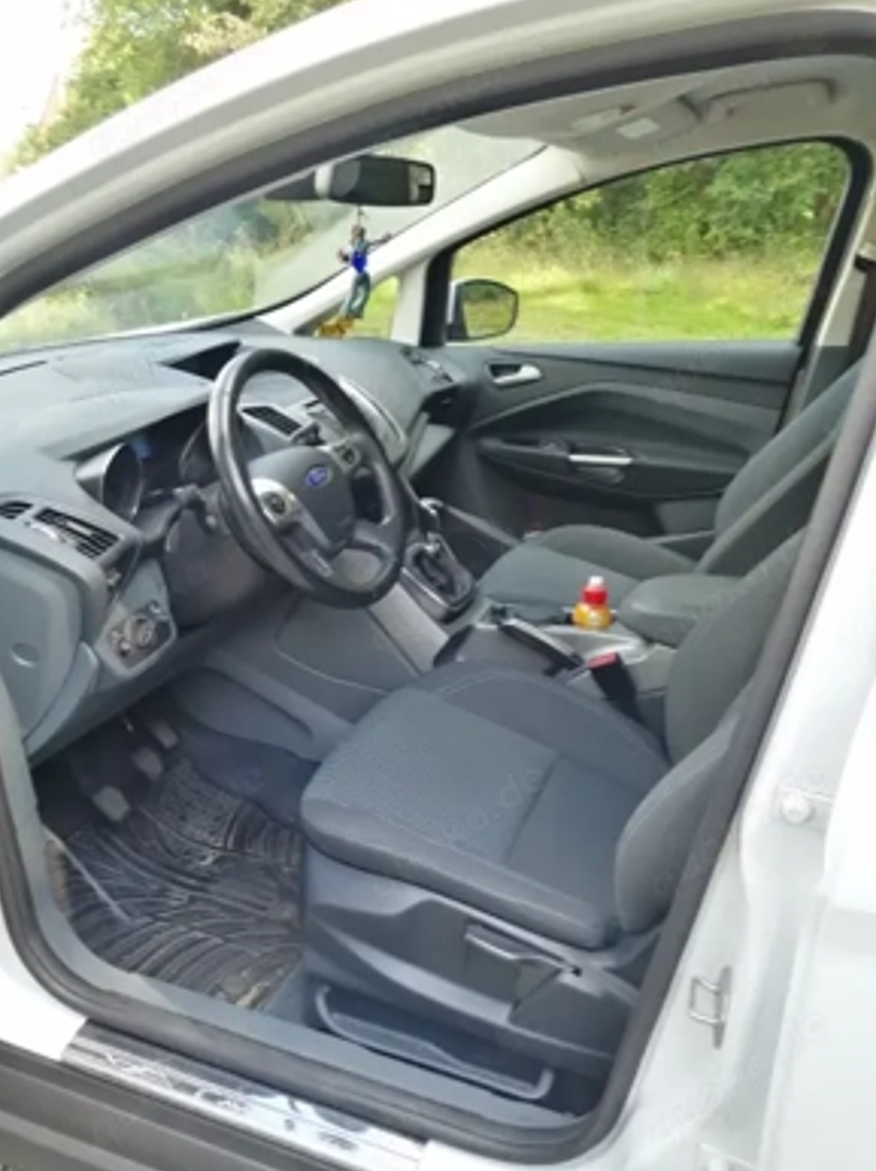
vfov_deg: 63.5
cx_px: 424
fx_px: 946
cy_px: 589
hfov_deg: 49.7
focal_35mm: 28
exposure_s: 1/50
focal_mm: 3.95
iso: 80
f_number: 1.8
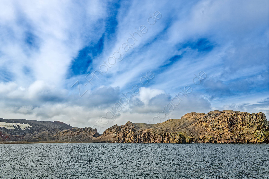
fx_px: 217
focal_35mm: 29
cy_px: 90
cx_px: 134
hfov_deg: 63.7
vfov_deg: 45.0
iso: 64
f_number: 8
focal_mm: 29
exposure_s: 1/250
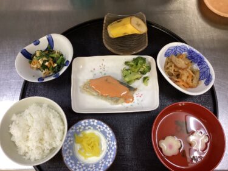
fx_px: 204
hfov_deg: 58.4
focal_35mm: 31
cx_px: 114
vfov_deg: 45.4
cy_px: 86
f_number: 2.4
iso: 160
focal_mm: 3.3
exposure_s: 1/60
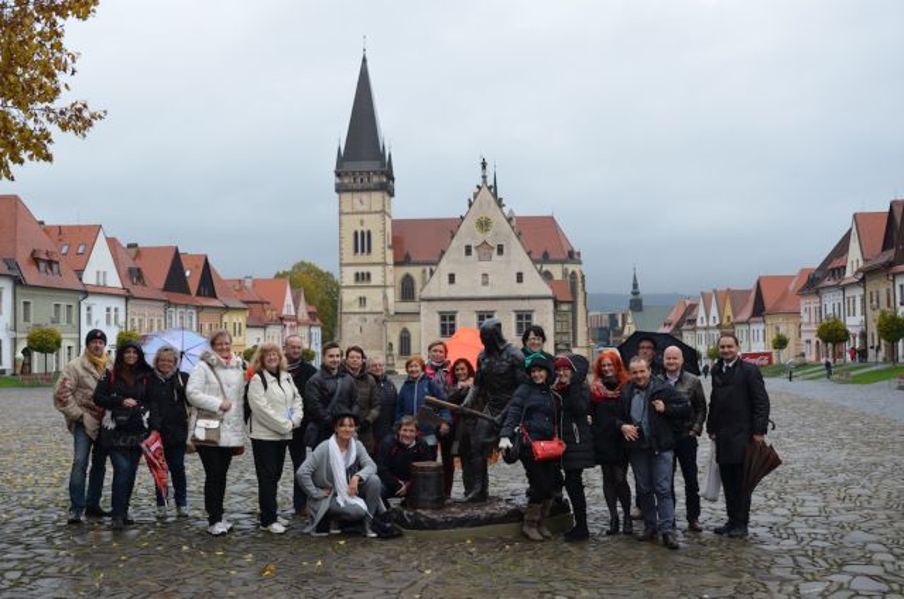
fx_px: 940
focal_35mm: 38
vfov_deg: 35.3
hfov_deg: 51.4
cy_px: 300
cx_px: 452
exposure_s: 1/160
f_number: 6.3
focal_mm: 25
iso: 200
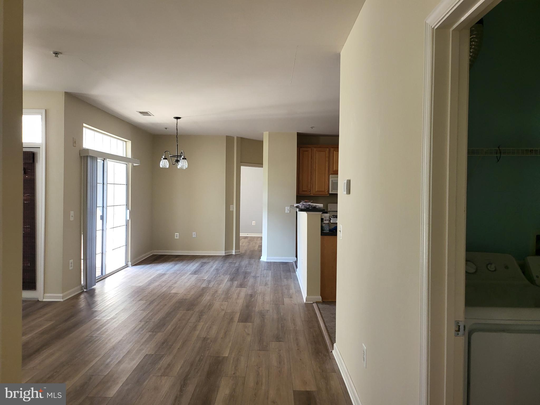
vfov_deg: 56.8
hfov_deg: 71.6
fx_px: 374
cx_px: 270
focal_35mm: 24
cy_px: 202
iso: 200
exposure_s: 1/120
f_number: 1.8
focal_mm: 5
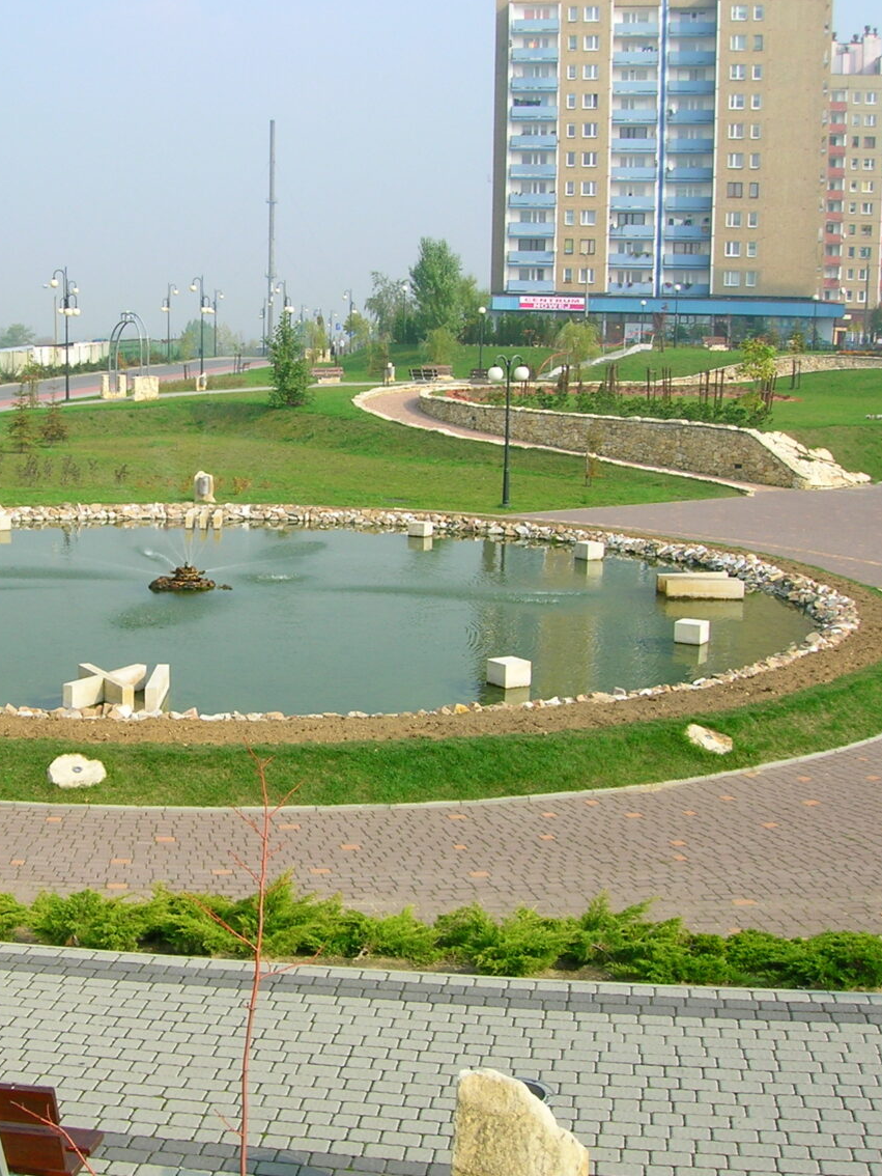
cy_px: 585
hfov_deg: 30.9
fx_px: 1562
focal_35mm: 46
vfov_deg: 41.2
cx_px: 201
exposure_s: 1/191
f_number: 4.9
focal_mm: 5.7
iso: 50
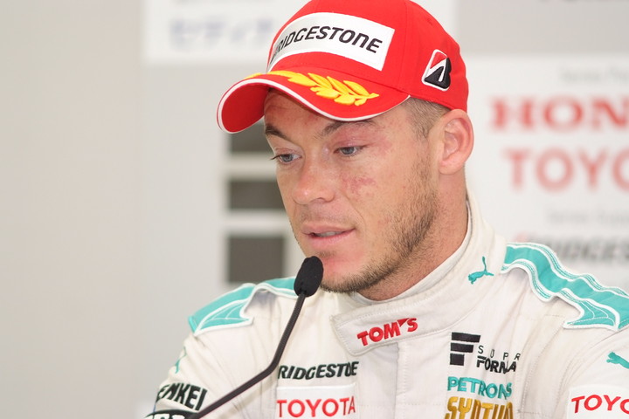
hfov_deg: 7.6
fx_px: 4717
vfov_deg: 5.1
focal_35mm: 270
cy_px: 210
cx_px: 314
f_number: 2.8
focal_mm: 180
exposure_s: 1/250
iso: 800
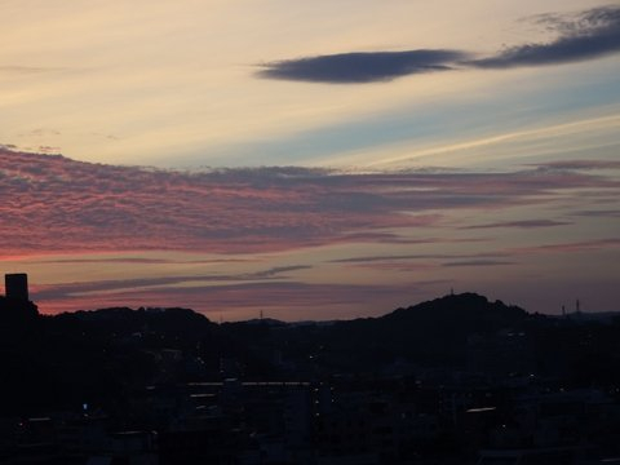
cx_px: 310
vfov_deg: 12.5
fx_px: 2131
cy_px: 232
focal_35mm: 119
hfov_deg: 16.6
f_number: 5.6
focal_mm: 20.29
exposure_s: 1/125
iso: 400
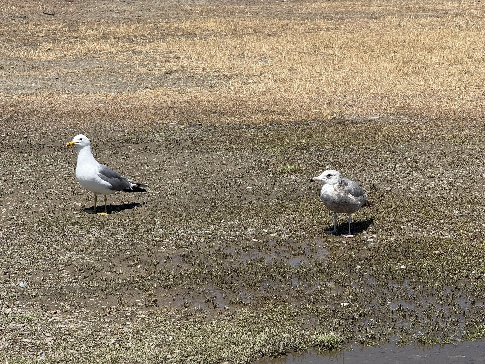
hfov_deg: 16.4
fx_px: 1681
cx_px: 242
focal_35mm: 120
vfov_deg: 12.3
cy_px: 182
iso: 50
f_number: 2.8
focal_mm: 15.66
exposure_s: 1/1866
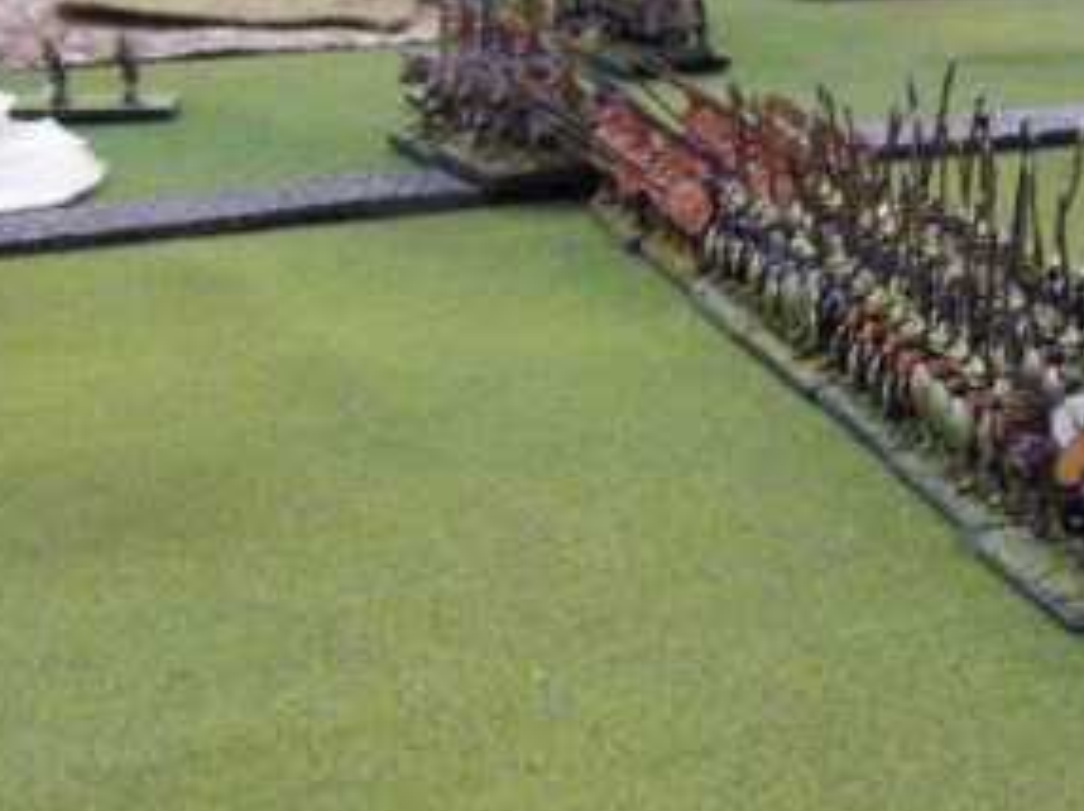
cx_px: 929
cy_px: 406
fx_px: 3160
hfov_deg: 19.2
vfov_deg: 14.6
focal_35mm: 101
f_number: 3.5
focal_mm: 6.3
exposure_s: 1/4
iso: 800
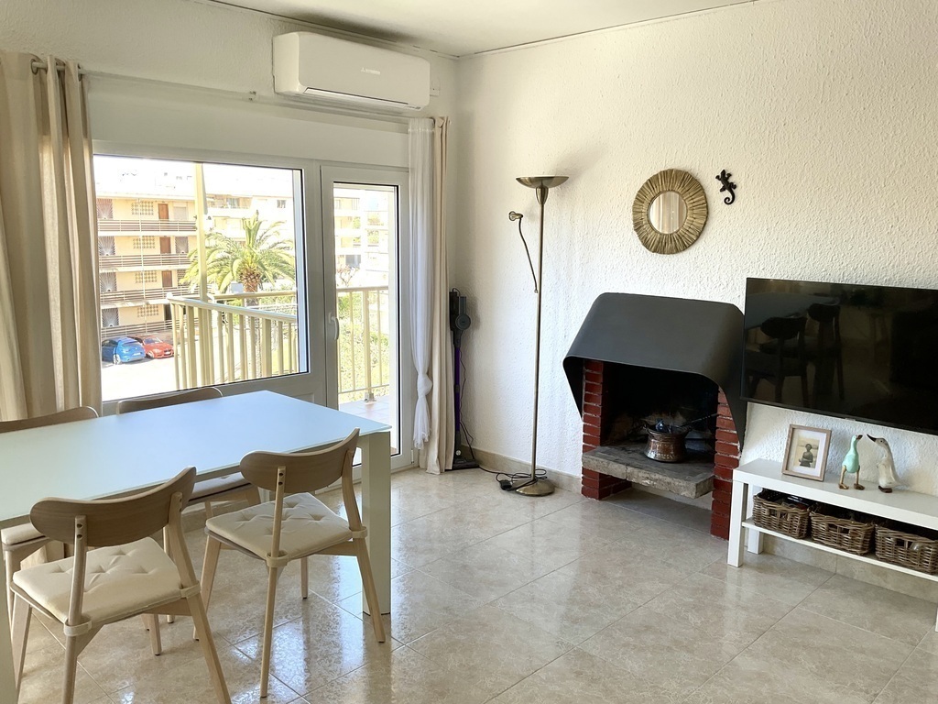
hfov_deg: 61.7
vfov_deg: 48.2
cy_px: 352
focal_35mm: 29
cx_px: 469
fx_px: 786
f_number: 1.8
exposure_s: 1/120
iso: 16
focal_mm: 3
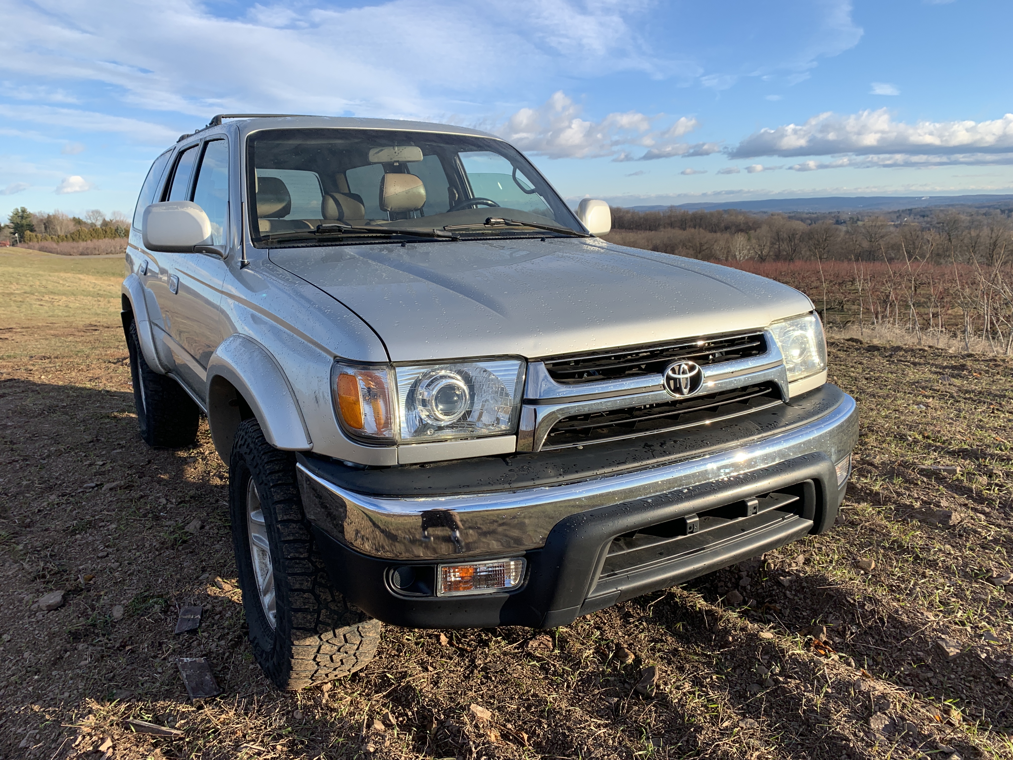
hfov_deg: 67.3
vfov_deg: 53.1
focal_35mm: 26
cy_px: 380
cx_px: 506
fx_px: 761
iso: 25
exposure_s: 1/1220
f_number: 1.8
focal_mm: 4.25
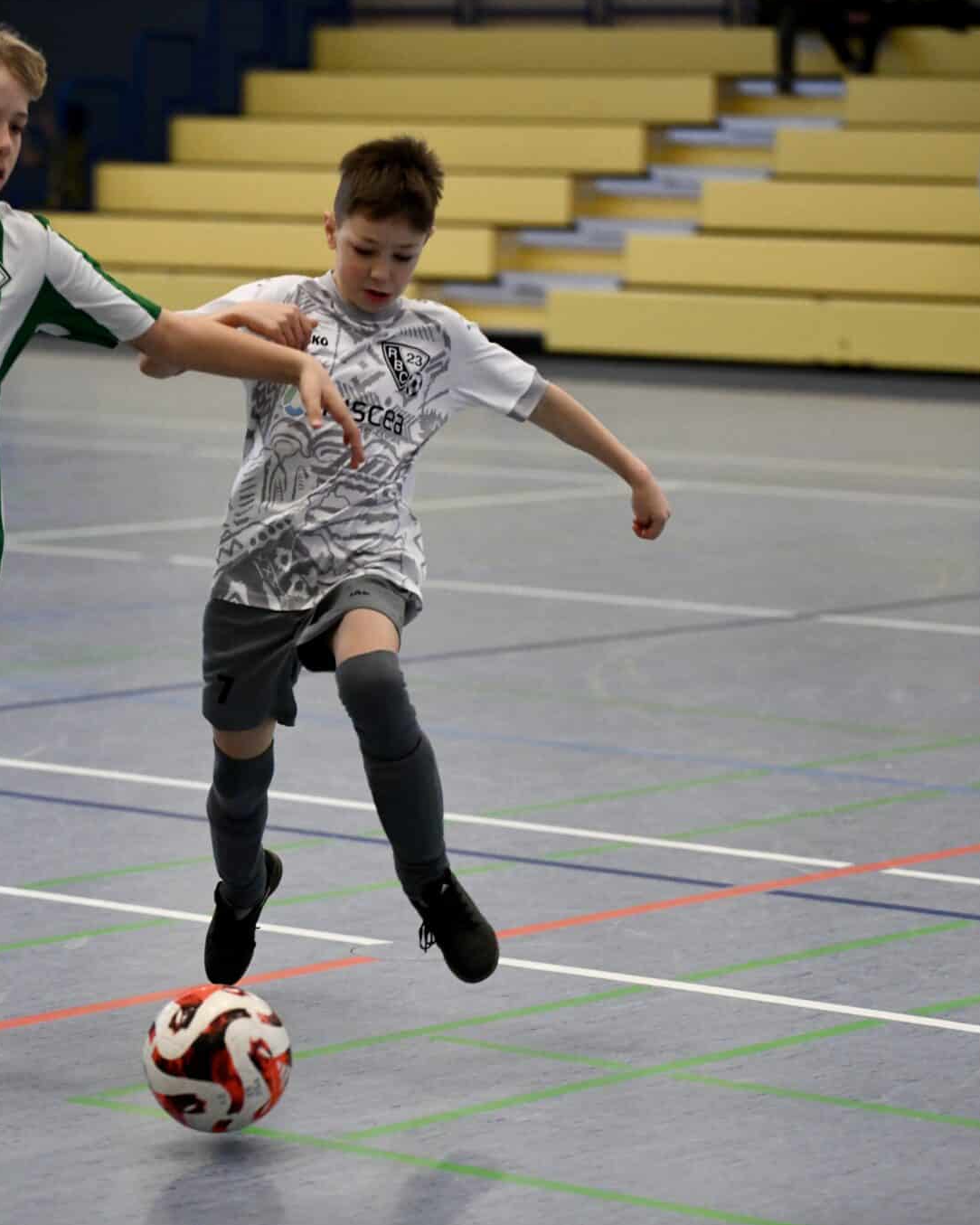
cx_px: 314
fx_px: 5656
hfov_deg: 9.9
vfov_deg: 12.4
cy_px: 612
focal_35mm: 156
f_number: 2.8
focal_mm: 110
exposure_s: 1/1250
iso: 5000
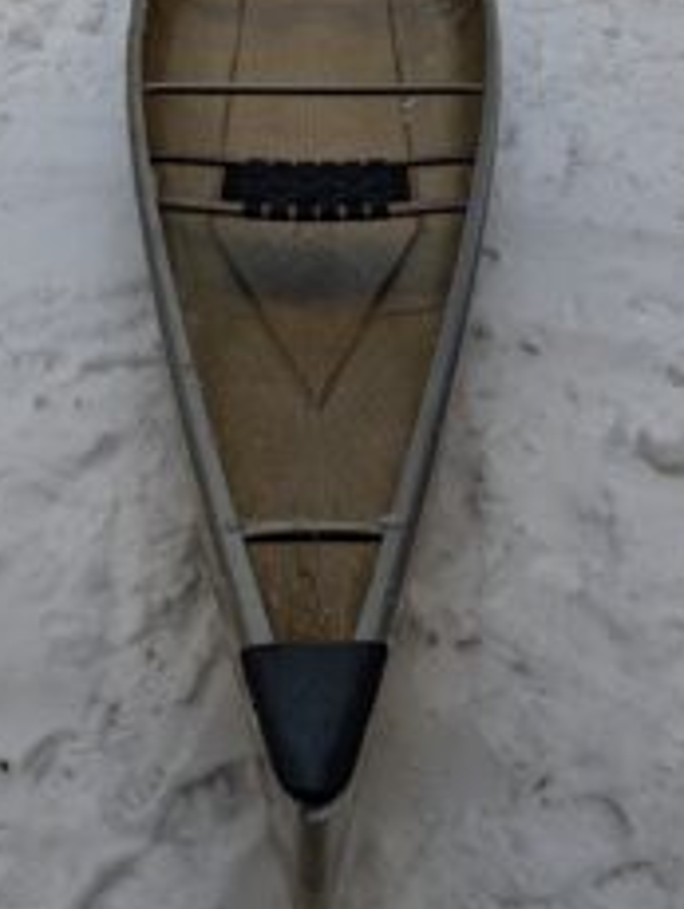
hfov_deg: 32.2
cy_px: 198
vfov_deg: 40.5
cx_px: 364
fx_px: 1183
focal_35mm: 45
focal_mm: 6.9
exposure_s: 1/454
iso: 22
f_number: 1.68
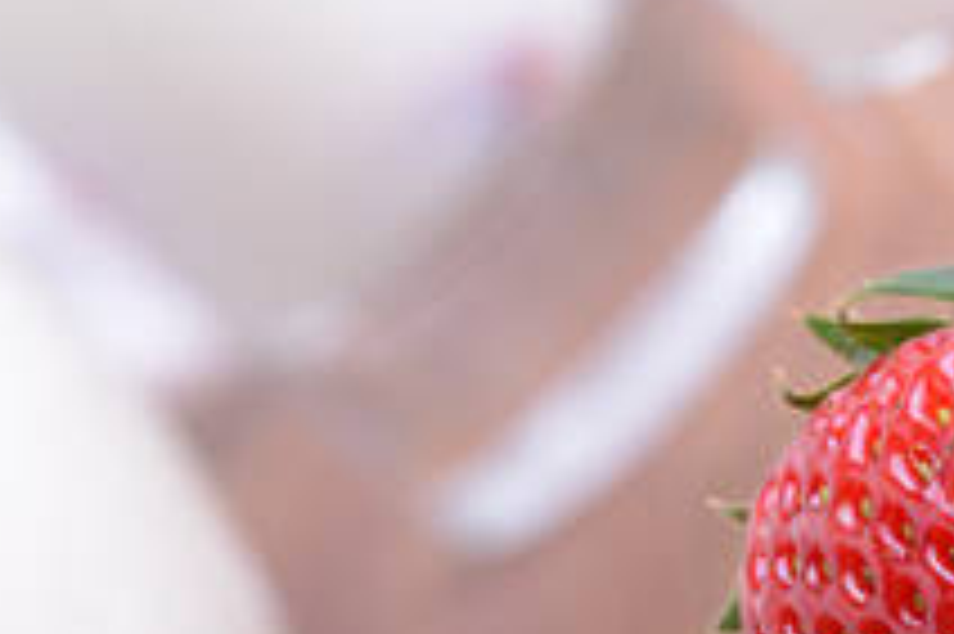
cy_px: 544
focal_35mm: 335
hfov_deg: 6.2
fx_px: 8872
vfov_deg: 4.1
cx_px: 472
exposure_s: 1/160
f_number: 13
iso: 100
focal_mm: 105
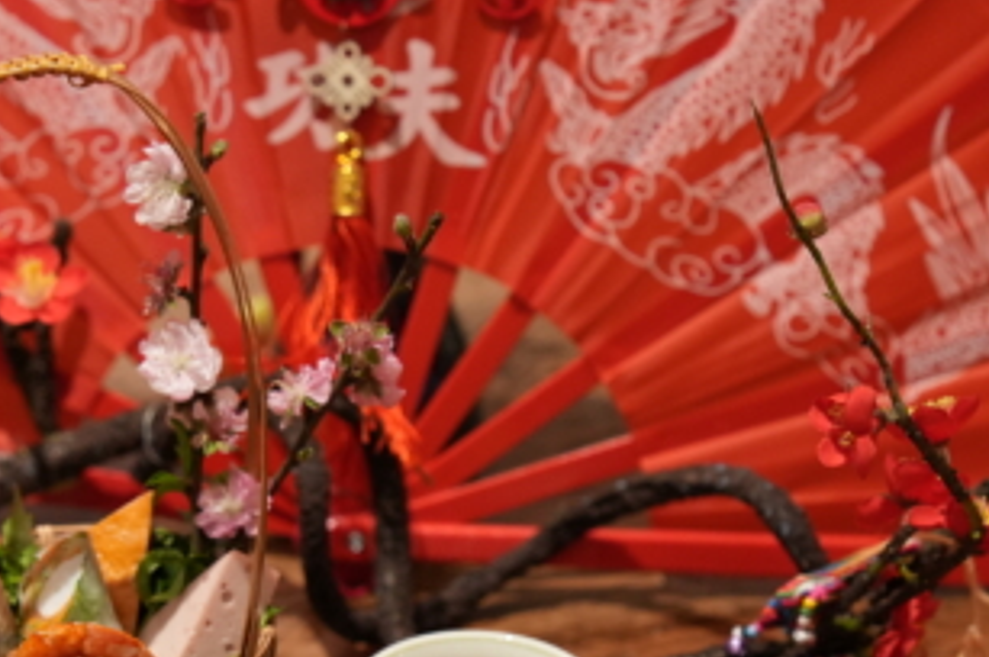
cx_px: 377
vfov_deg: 10.0
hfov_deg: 15.0
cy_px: 548
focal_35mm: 137
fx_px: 3760
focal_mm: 70
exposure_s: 1/160
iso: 3200
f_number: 2.8
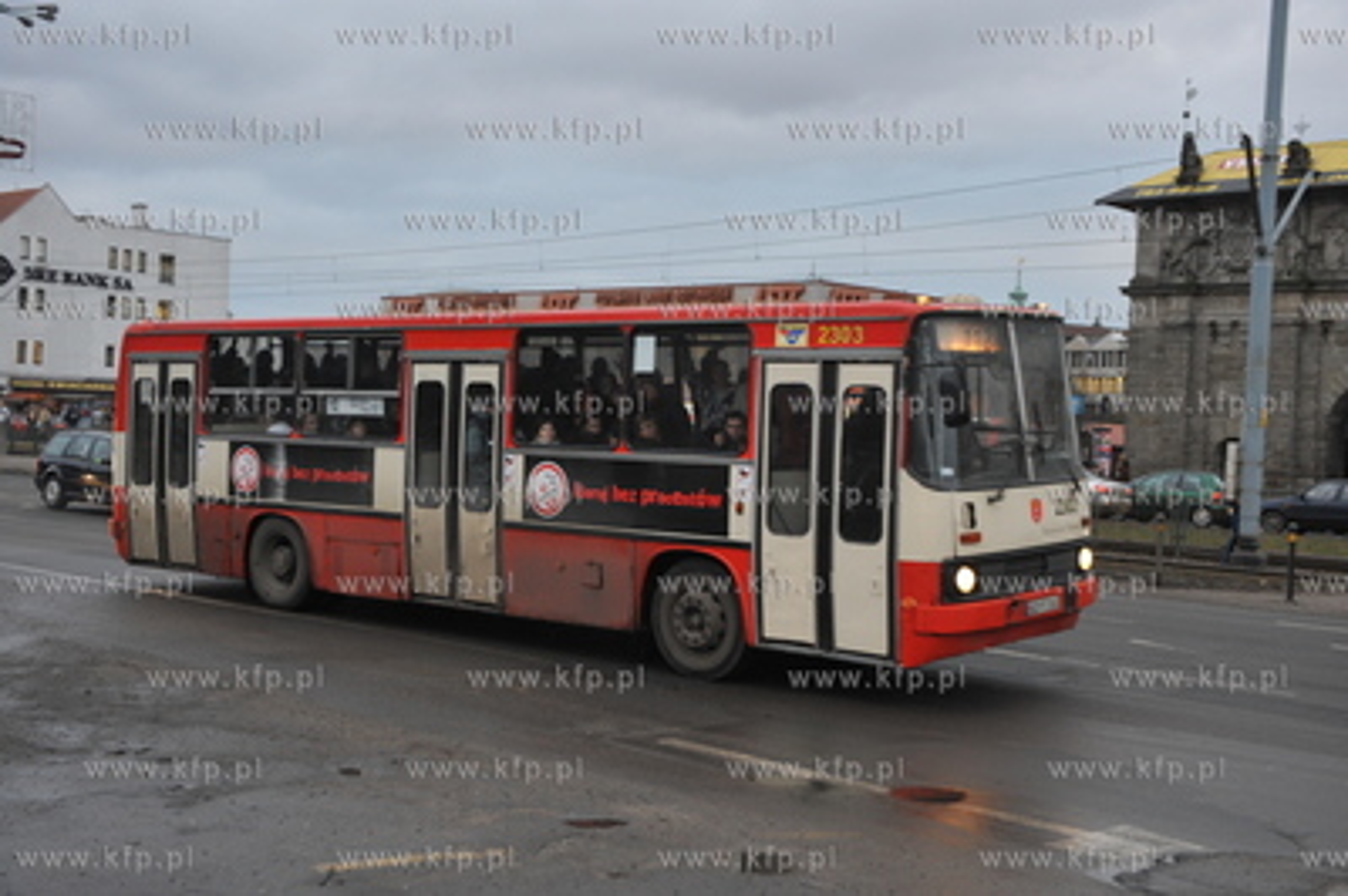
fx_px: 1646
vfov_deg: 30.5
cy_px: 448
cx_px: 674
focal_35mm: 44
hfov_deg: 44.5
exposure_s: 1/160
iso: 1600
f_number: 5.6
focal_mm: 44
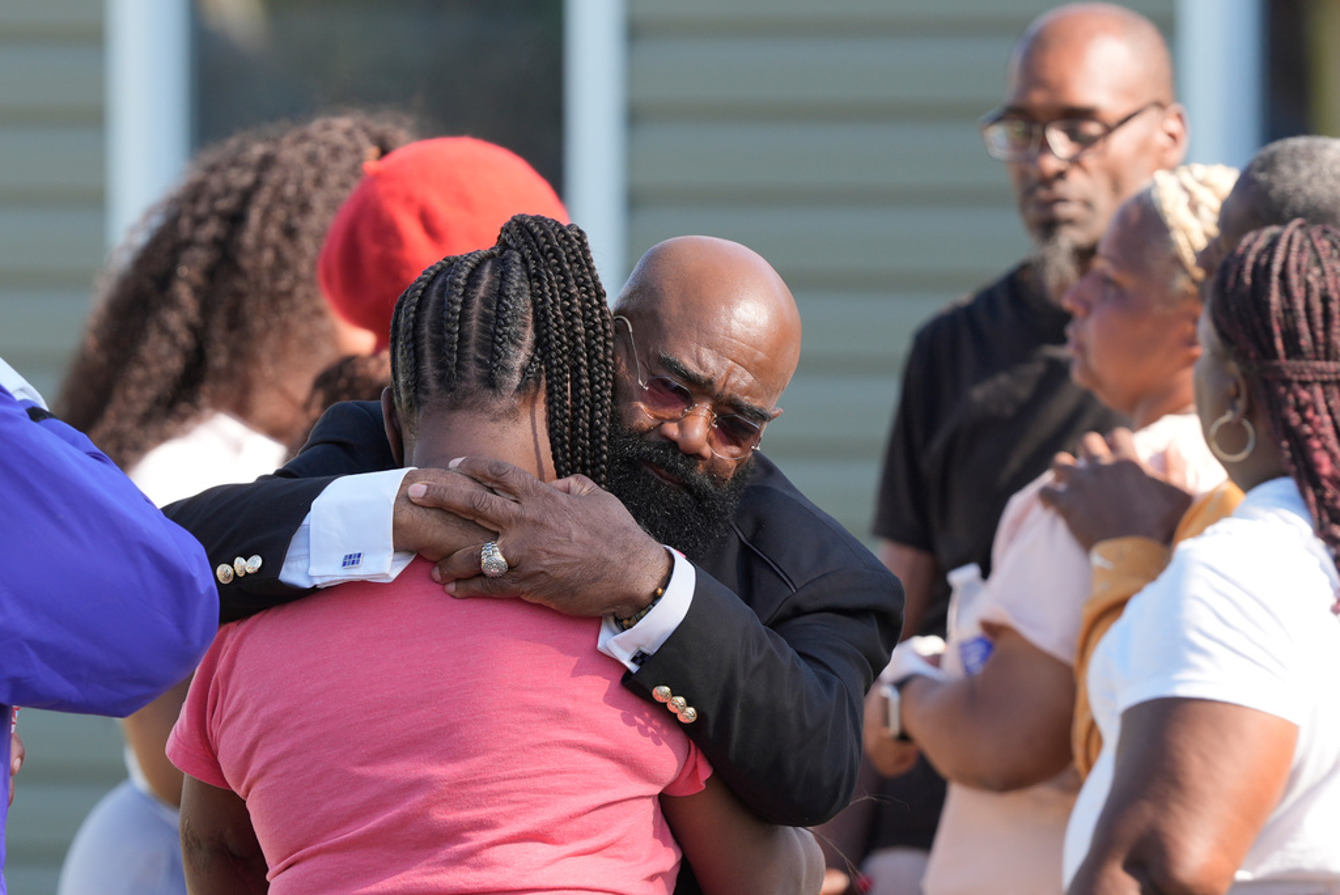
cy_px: 448
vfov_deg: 2.3
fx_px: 22345
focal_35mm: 600
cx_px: 670
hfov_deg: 3.4
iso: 250
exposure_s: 1/250
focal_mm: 400
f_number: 6.3
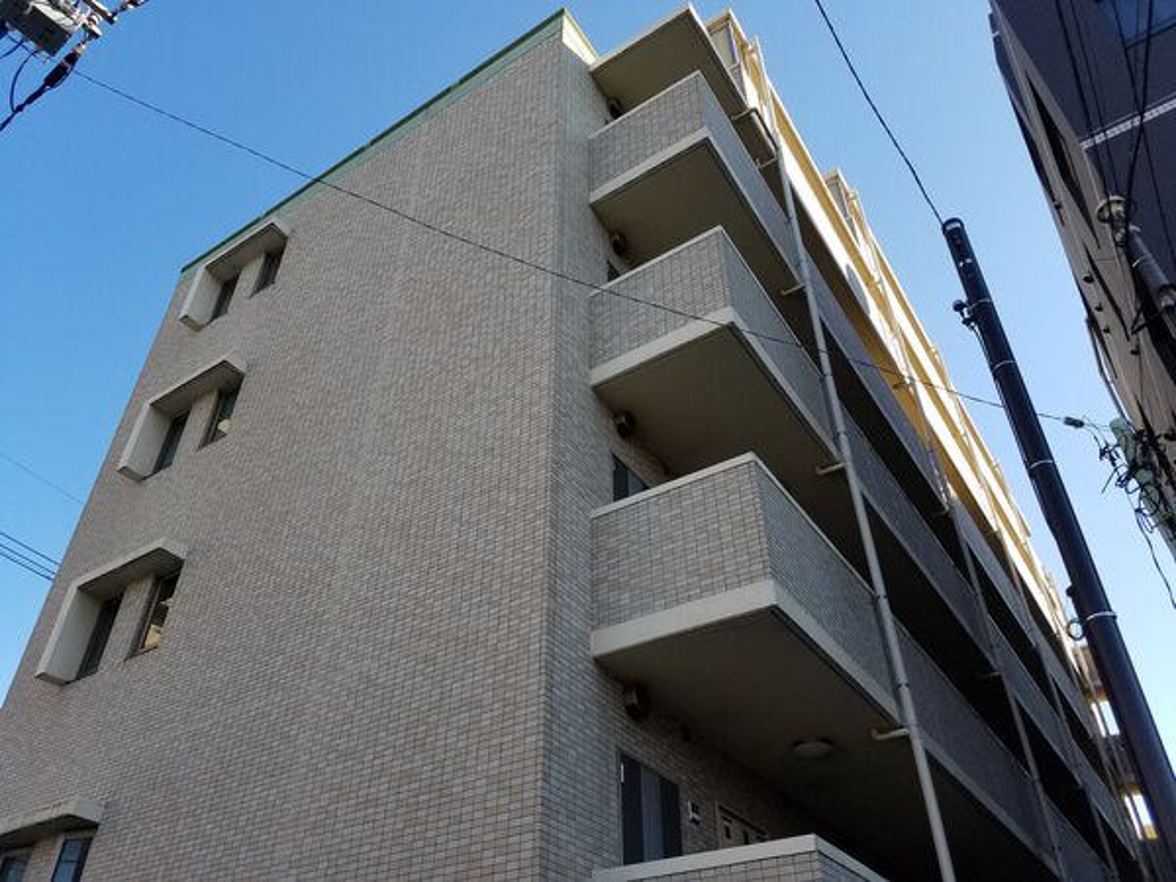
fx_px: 883
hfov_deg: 67.3
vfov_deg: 53.1
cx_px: 588
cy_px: 441
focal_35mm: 26
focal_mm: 4.2
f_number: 1.7
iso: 50
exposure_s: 1/1108
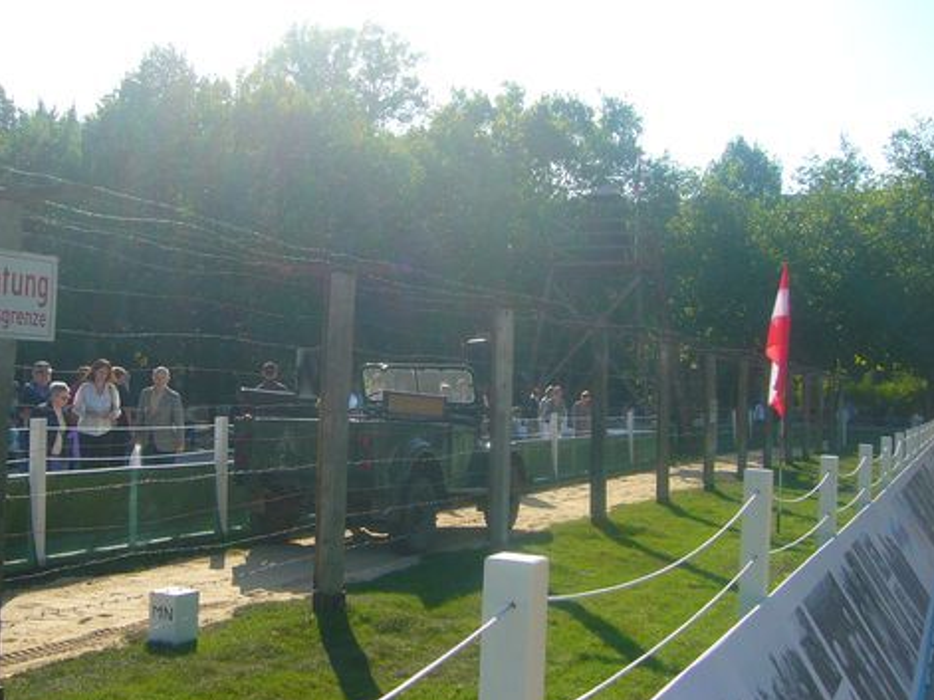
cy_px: 317
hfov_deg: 43.7
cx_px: 397
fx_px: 1160
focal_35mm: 43
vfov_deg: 33.6
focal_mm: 6
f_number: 5.7
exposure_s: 1/400
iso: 100
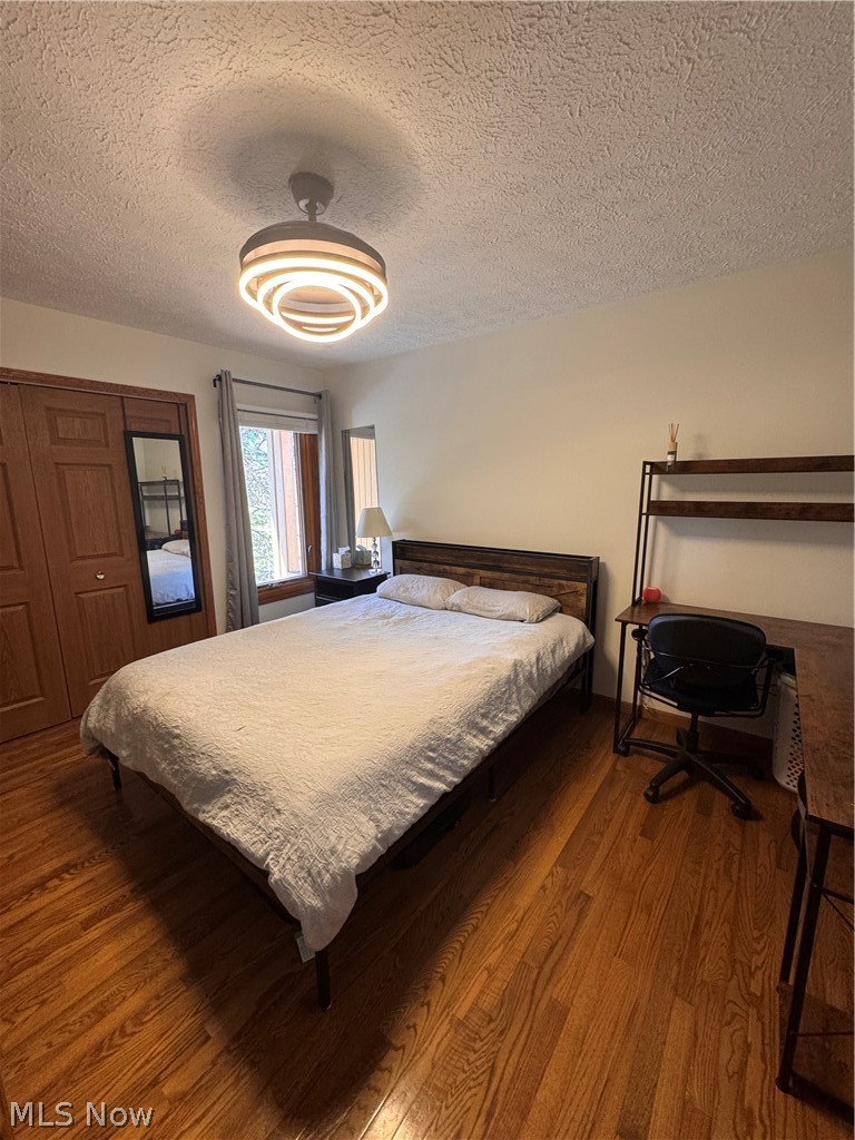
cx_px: 428
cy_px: 570
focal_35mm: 14
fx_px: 461
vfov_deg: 102.1
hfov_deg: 85.7
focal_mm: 2.22
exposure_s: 1/60
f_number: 2.2
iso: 200
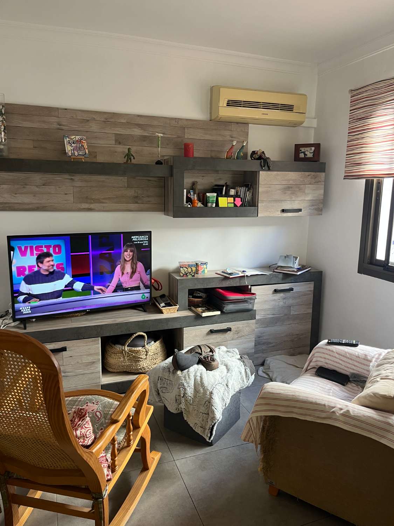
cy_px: 263
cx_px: 197
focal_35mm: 26
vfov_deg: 67.3
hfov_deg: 53.1
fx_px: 395
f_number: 1.6
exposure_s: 1/50
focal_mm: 5.1
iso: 100
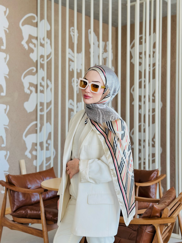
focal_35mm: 48
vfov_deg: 39.7
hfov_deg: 30.3
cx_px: 91
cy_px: 122
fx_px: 336
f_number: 1.78
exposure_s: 1/168
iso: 64
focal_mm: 6.86
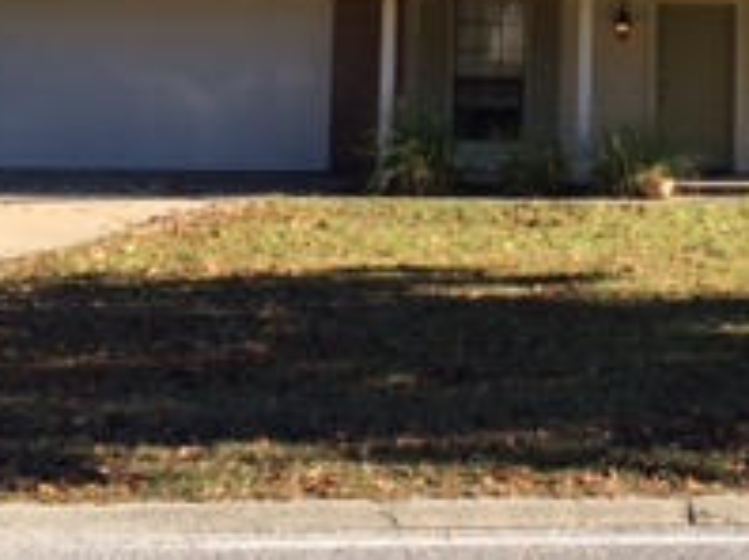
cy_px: -148
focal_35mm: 97
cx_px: 730
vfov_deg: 14.6
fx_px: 2096
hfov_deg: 19.7
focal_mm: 4.12
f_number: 2.2
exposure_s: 1/892
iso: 32
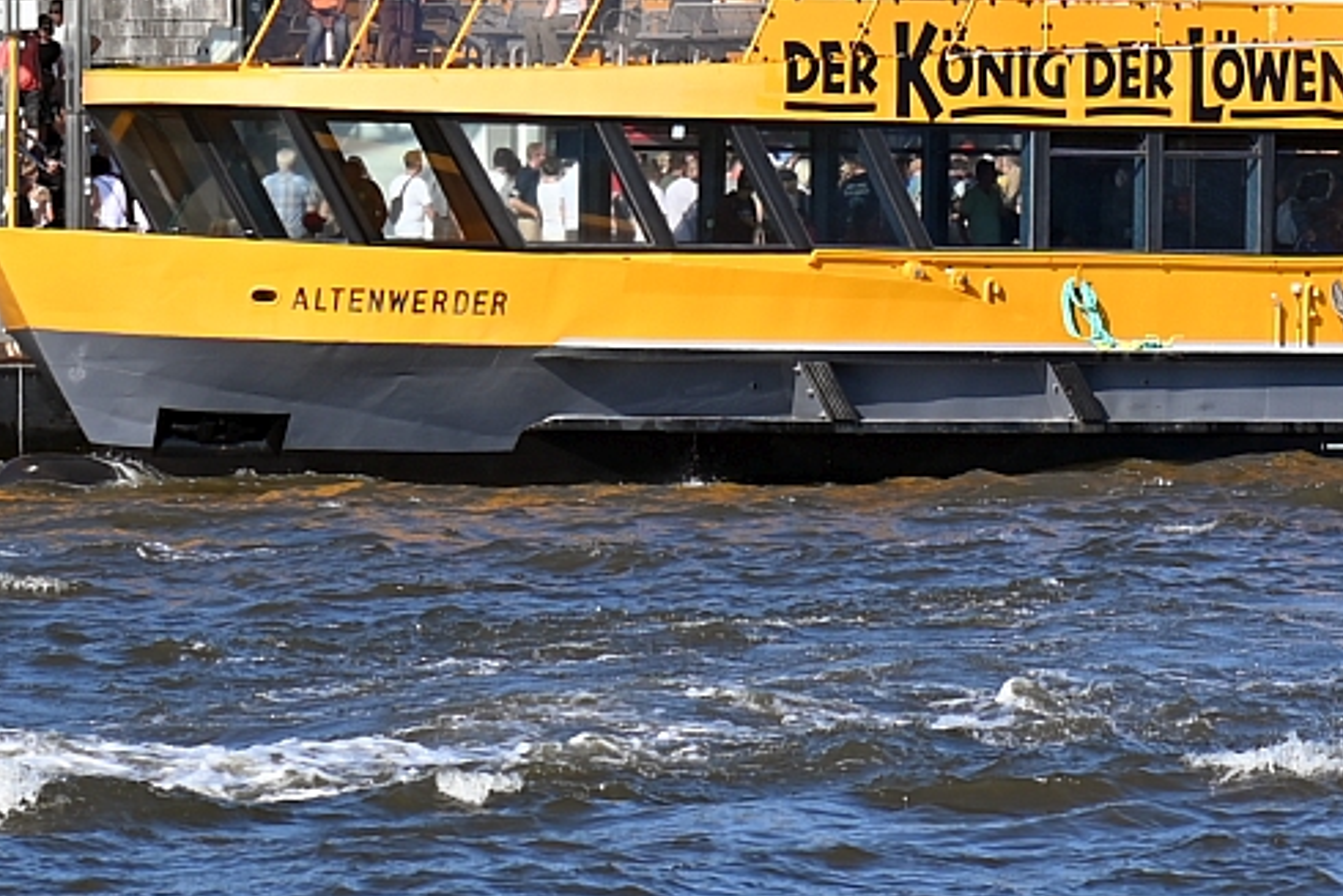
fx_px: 9366
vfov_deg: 5.5
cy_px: 4
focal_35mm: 251
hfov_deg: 8.2
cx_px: 1096
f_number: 5
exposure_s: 1/400
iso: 100
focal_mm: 120
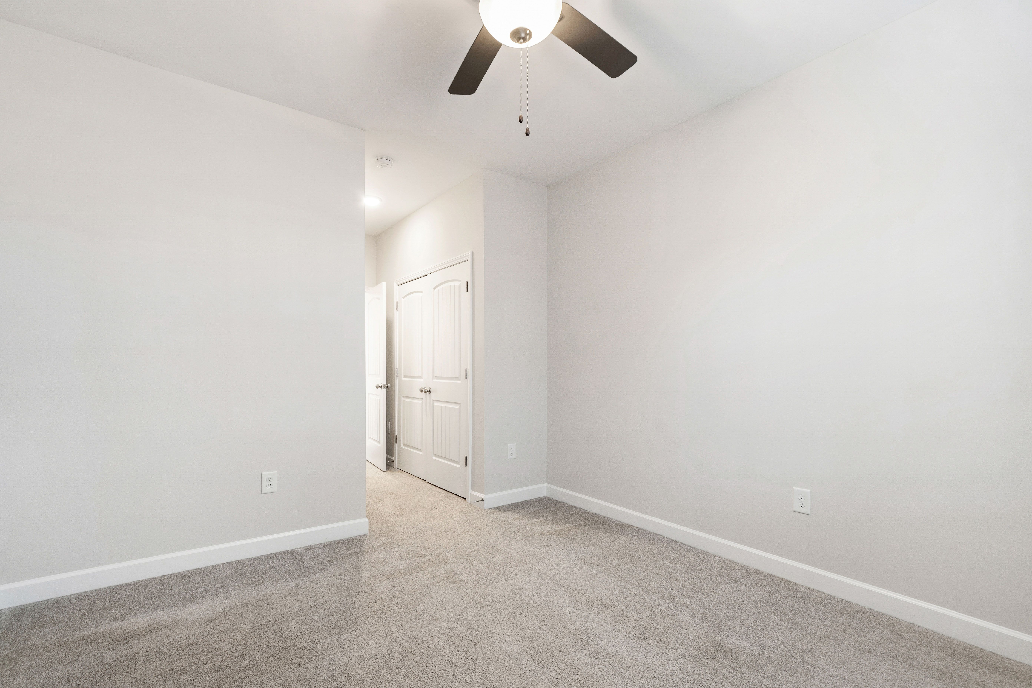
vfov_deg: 77.3
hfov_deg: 100.4
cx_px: 516
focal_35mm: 15
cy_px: 344
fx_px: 430
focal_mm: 10
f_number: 8
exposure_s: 1/2
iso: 100
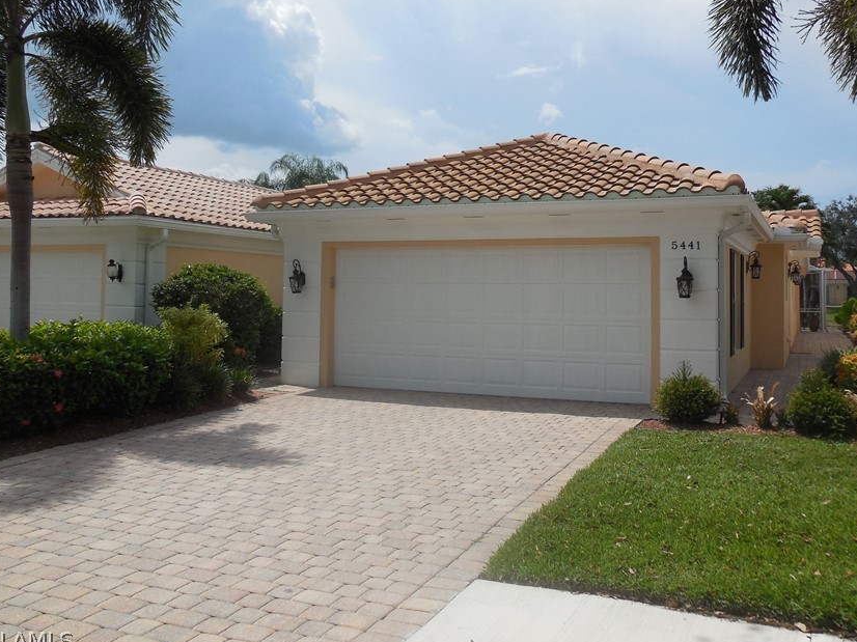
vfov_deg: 45.2
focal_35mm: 31
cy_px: 259
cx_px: 474
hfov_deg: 58.2
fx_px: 767
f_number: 6.2
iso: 125
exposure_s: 1/800
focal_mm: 4.5
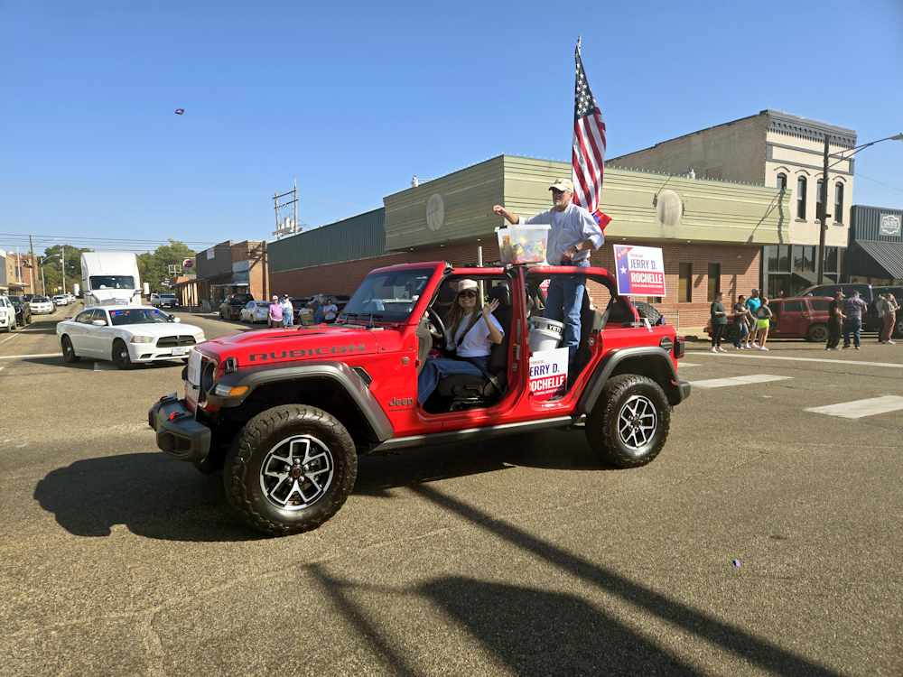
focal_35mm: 23
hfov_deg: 73.9
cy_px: 338
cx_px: 452
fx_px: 600
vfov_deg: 58.9
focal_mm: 5.4
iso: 25
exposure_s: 1/1505
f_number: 1.8
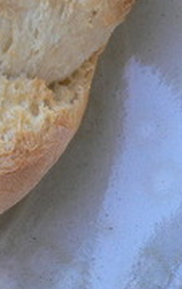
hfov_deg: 11.7
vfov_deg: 20.2
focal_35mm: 103
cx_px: -150
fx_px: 815
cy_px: 121
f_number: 2.8
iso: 100
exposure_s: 1/40
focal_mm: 5.8
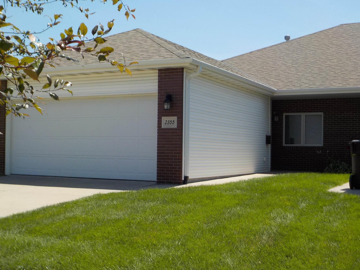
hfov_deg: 38.2
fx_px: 520
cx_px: 174
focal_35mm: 50
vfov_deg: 29.1
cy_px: 140
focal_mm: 6.4
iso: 125
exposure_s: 1/1000
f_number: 4.2
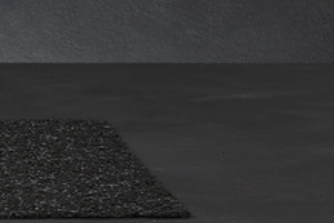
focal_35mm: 414
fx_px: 3843
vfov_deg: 3.3
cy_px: -233
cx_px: -345
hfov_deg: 4.9
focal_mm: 60
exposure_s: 1.8
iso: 160
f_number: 11
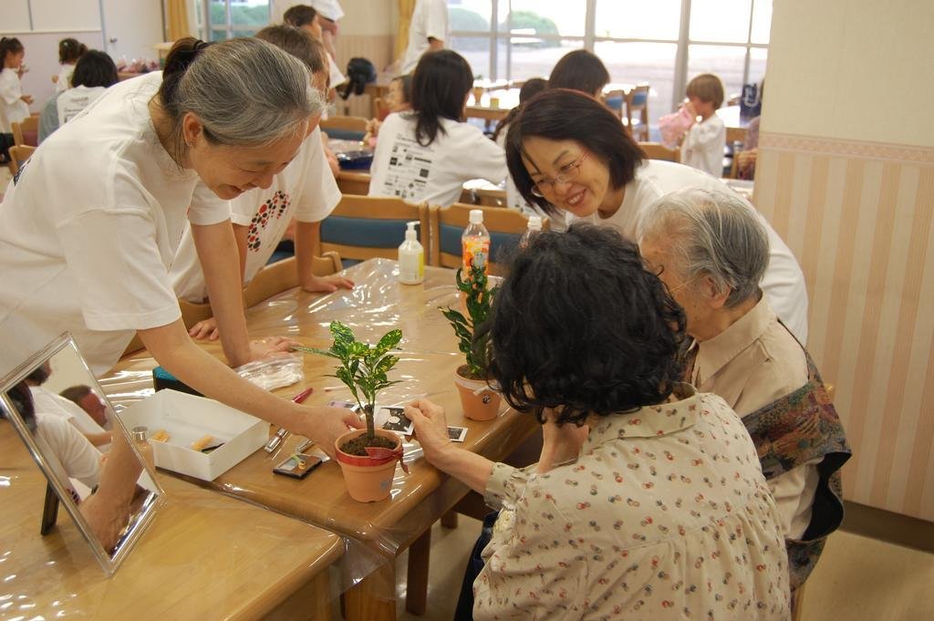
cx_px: 467
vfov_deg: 36.8
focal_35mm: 36
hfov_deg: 53.2
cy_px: 310
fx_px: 933
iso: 400
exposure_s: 1/60
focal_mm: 24
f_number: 4.5
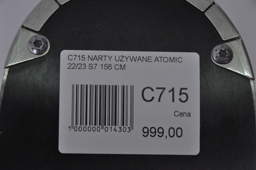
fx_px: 1119
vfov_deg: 8.7
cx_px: 128
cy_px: 85
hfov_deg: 13.1
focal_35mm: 158
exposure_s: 1/125
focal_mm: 105
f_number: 9.5
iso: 3200
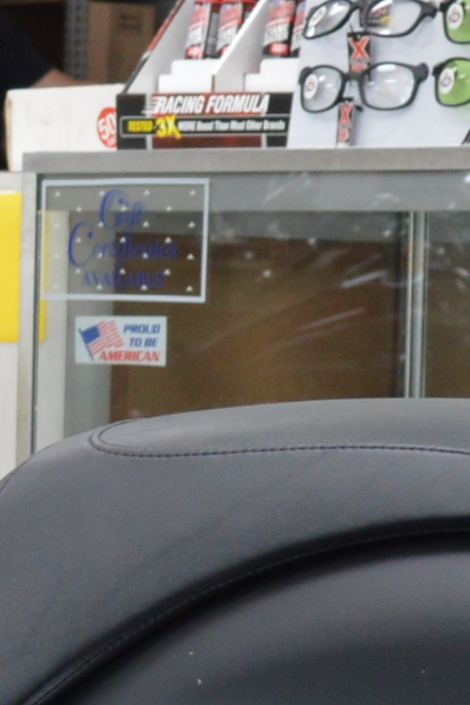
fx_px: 4467
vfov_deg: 8.9
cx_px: -225
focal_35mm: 228
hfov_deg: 6.0
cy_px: 919
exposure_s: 1/60
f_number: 3.8
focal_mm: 20
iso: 400
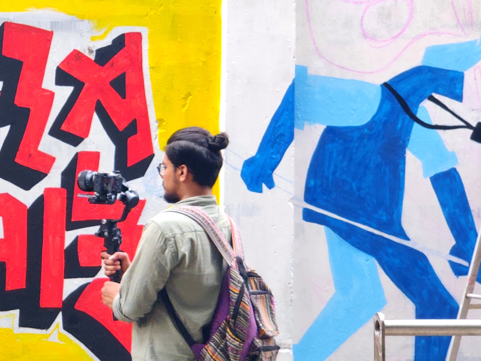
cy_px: 179
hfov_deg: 14.2
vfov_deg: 10.8
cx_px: -16
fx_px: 1904
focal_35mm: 137
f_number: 2.2
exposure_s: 1/120
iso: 400
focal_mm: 6.22
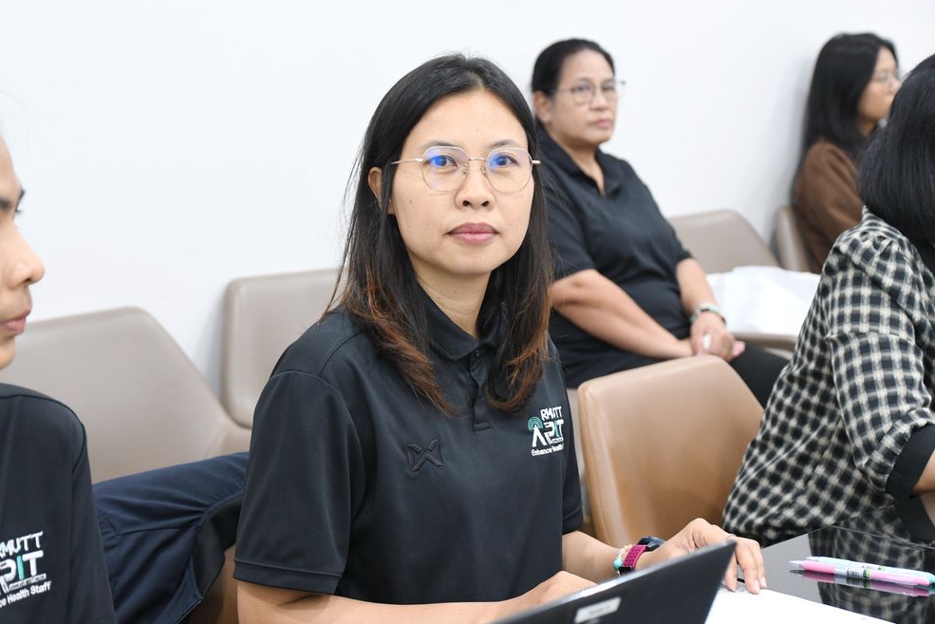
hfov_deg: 26.0
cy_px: 302
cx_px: 460
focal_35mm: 78
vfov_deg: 17.5
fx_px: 2026
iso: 1400
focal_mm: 50
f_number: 4.8
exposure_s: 1/30
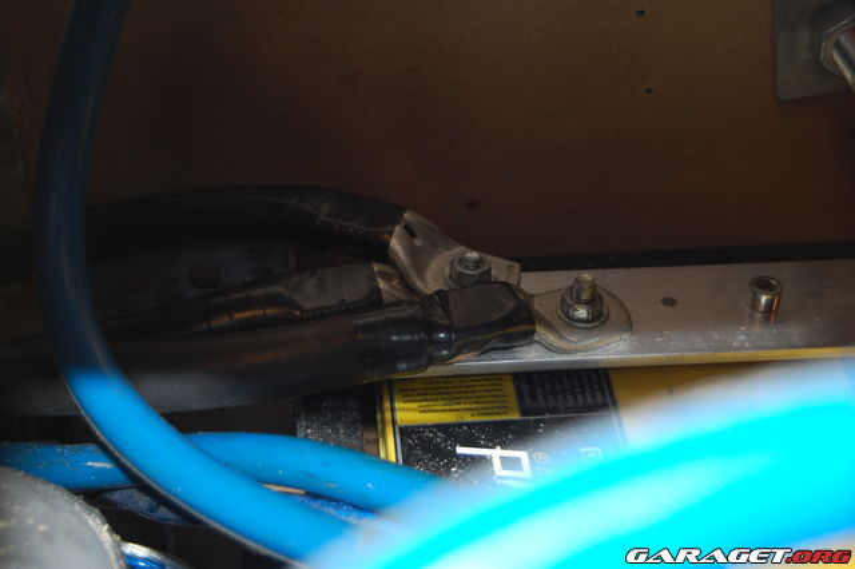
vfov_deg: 21.5
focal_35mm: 63
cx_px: 428
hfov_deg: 31.9
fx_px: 1495
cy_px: 284
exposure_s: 1/60
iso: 400
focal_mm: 42
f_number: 5.3
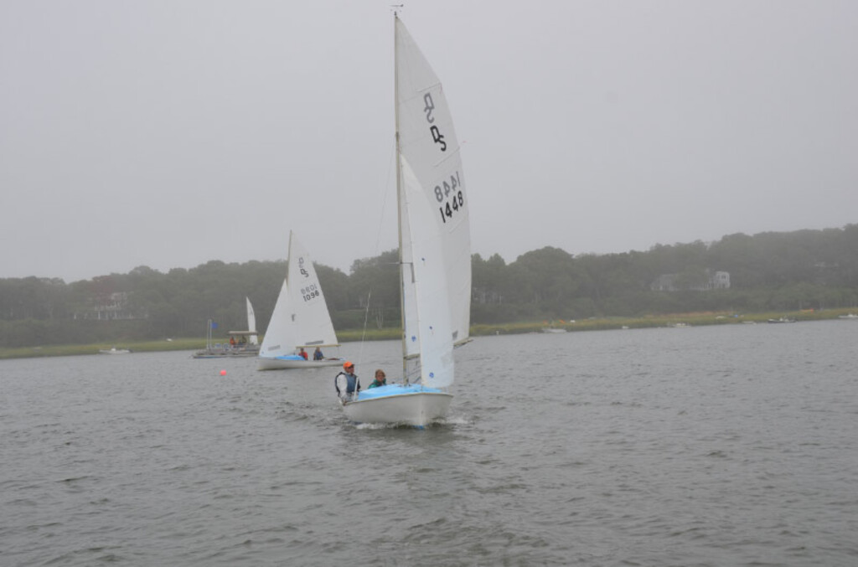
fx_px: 1248
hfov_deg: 37.9
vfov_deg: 25.6
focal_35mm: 52
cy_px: 284
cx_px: 429
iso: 100
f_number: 8
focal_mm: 35
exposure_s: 1/250
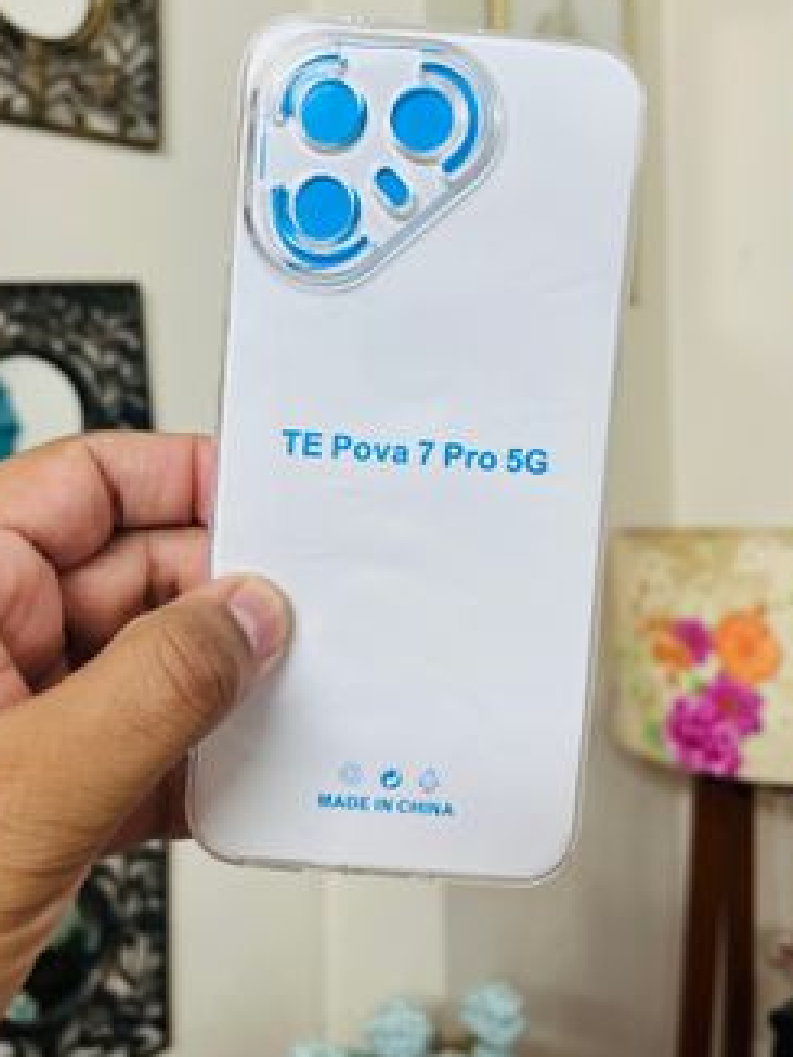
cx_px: 393
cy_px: 423
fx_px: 977
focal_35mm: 32
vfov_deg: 56.4
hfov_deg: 44.2
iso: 100
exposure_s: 1/100
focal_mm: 5.1
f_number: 1.6
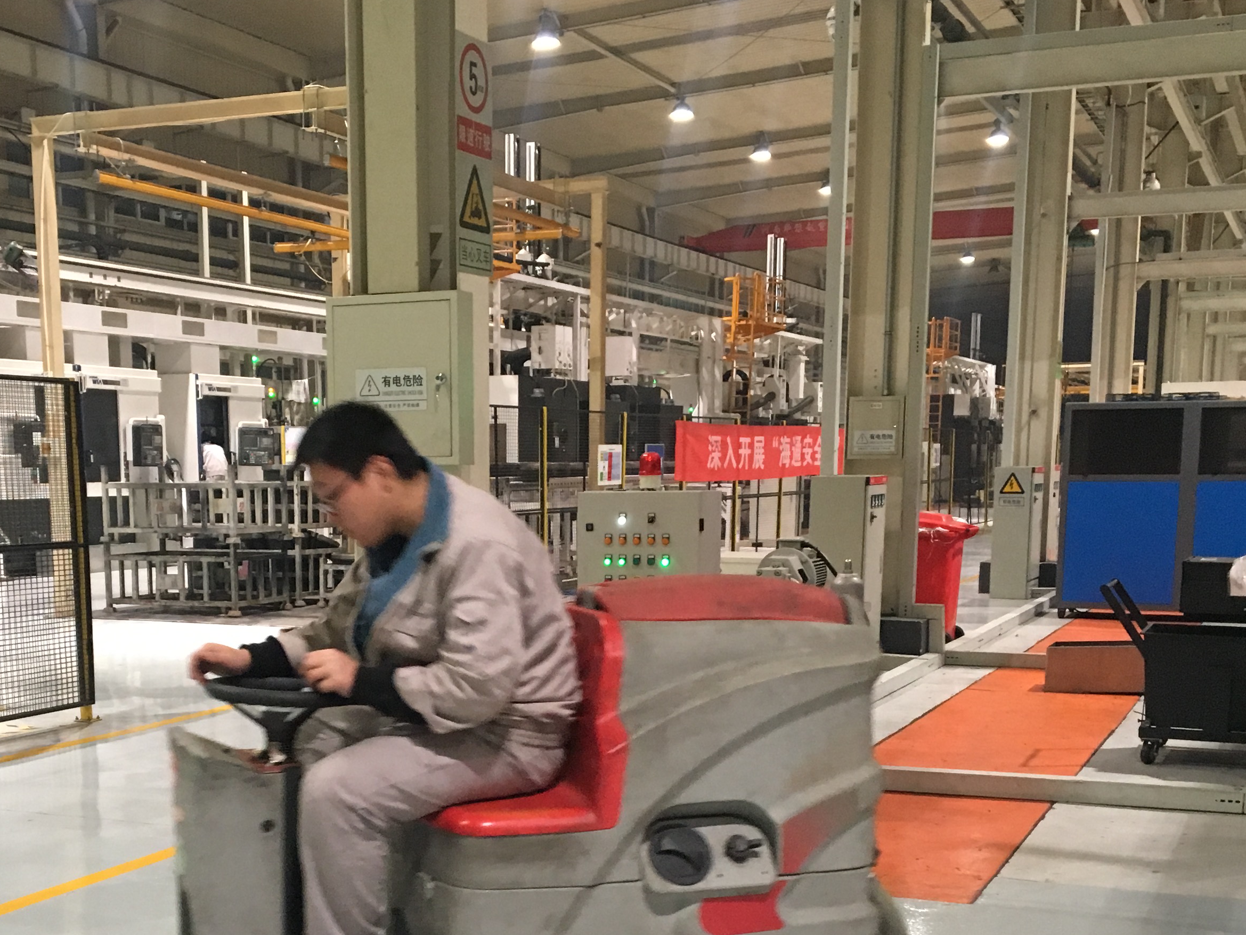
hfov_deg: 38.0
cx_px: 491
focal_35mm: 50
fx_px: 1800
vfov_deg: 28.4
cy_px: 756
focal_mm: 4.15
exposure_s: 1/20
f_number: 2.2
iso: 200
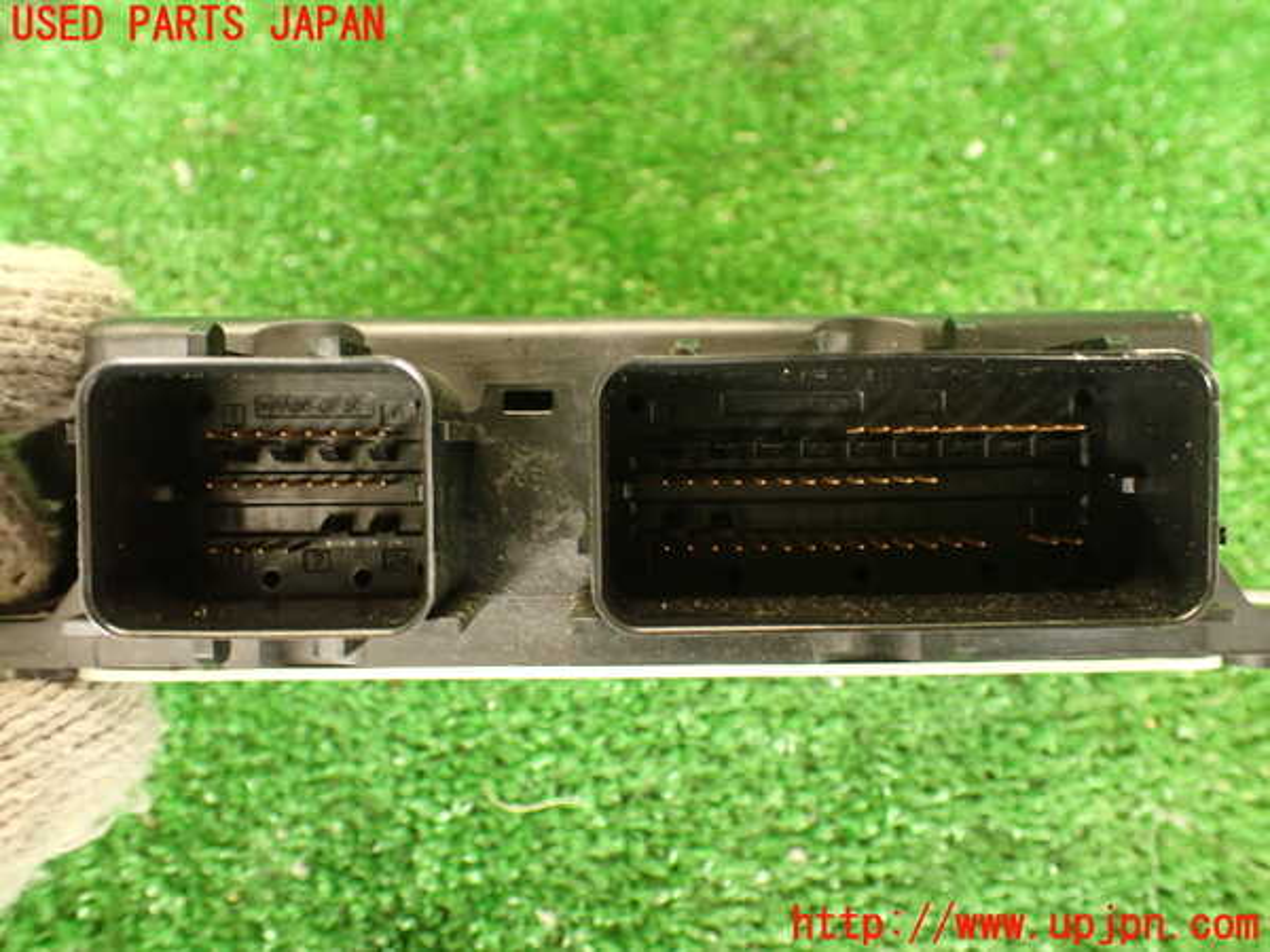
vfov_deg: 44.2
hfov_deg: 56.8
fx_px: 1174
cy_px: 476
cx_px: 635
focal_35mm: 32
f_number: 2.4
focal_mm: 5.79
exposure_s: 1/30
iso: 640
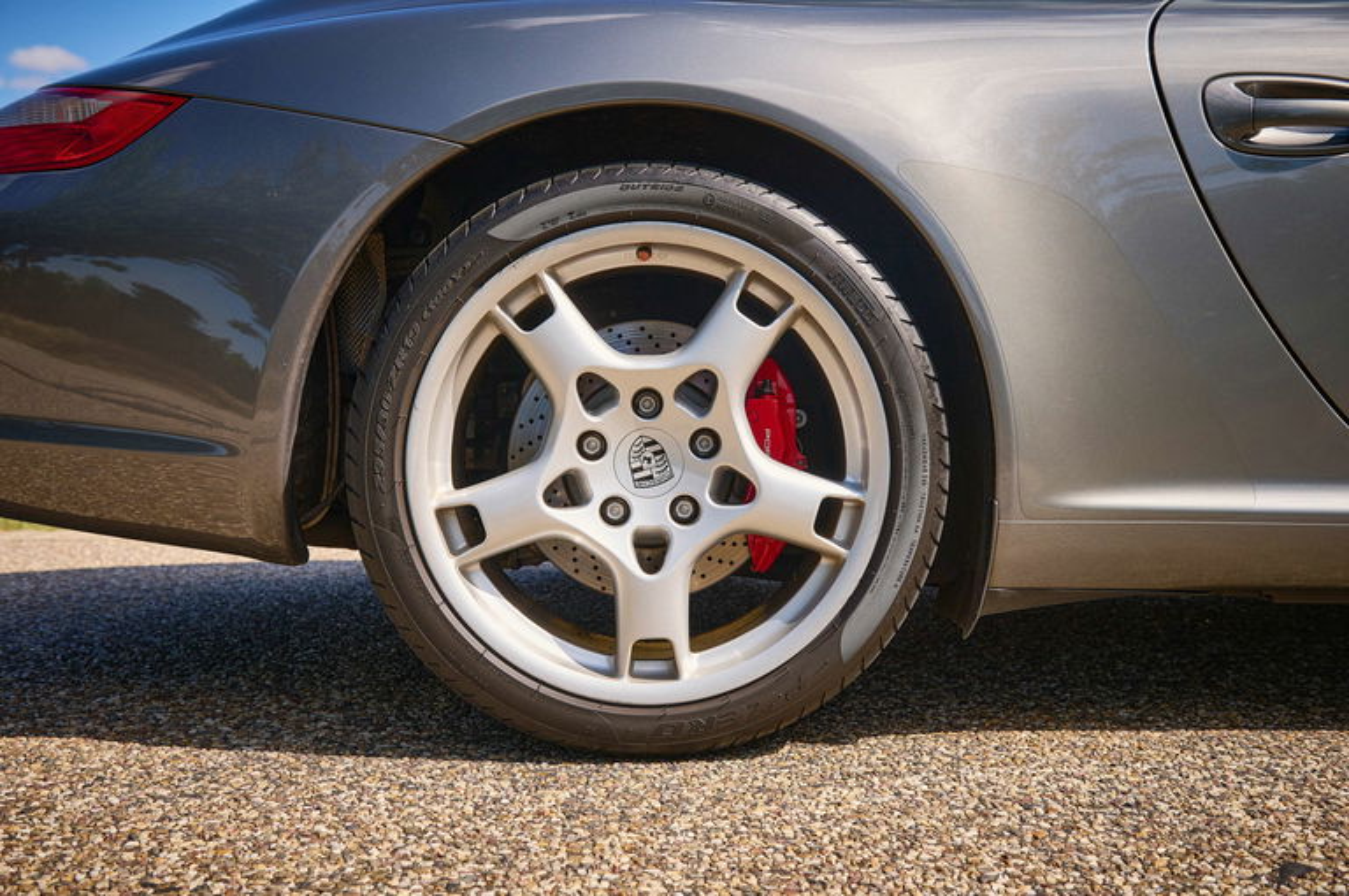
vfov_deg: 35.0
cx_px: 674
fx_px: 1422
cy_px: 448
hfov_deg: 50.7
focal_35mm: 38
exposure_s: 1/1600
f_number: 5.6
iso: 640
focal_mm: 38
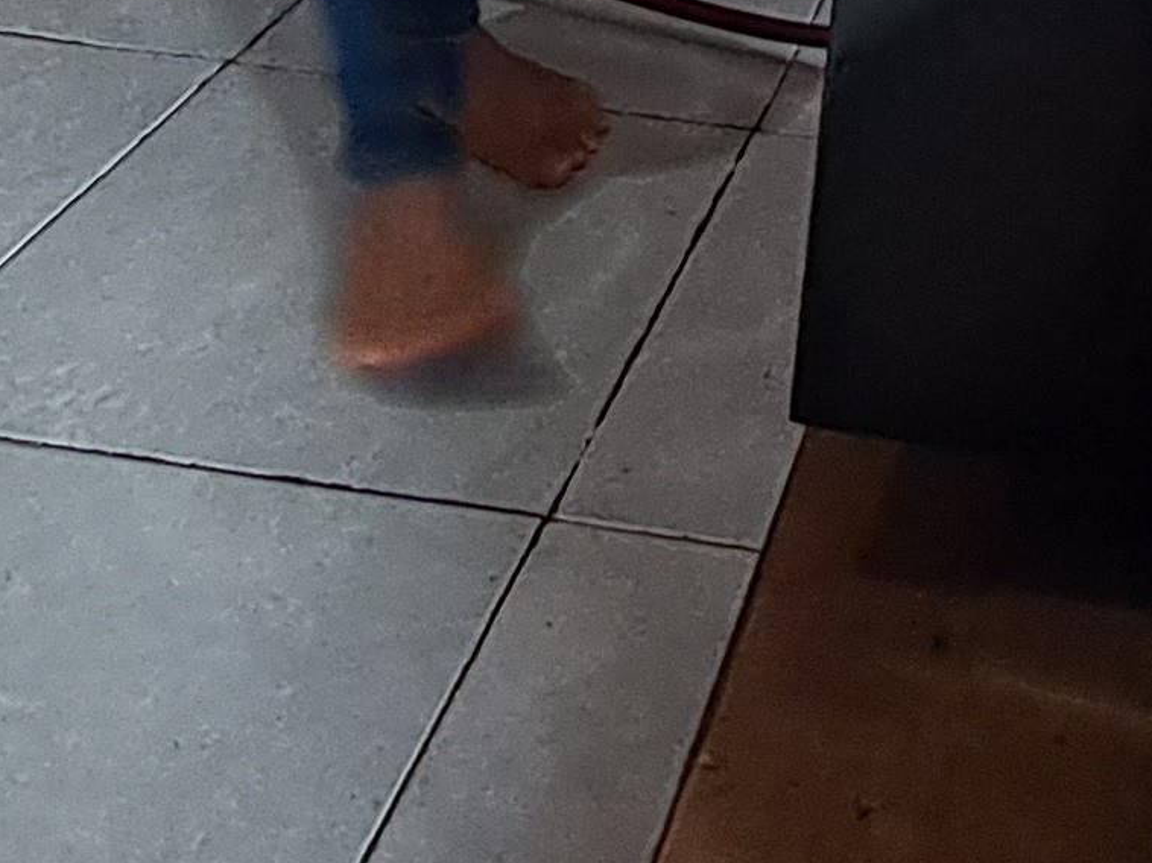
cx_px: 1163
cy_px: -910
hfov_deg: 31.6
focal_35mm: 56
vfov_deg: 17.5
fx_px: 1863
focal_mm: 1.42
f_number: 2.2
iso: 125
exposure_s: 1/50
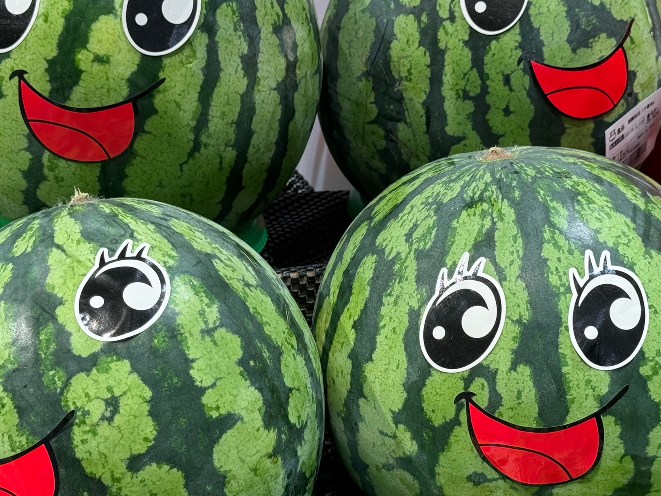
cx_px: 332
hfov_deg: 25.0
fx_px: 1489
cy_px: 258
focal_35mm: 78
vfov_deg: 18.9
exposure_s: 1/100
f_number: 1.78
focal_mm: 6.76
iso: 50
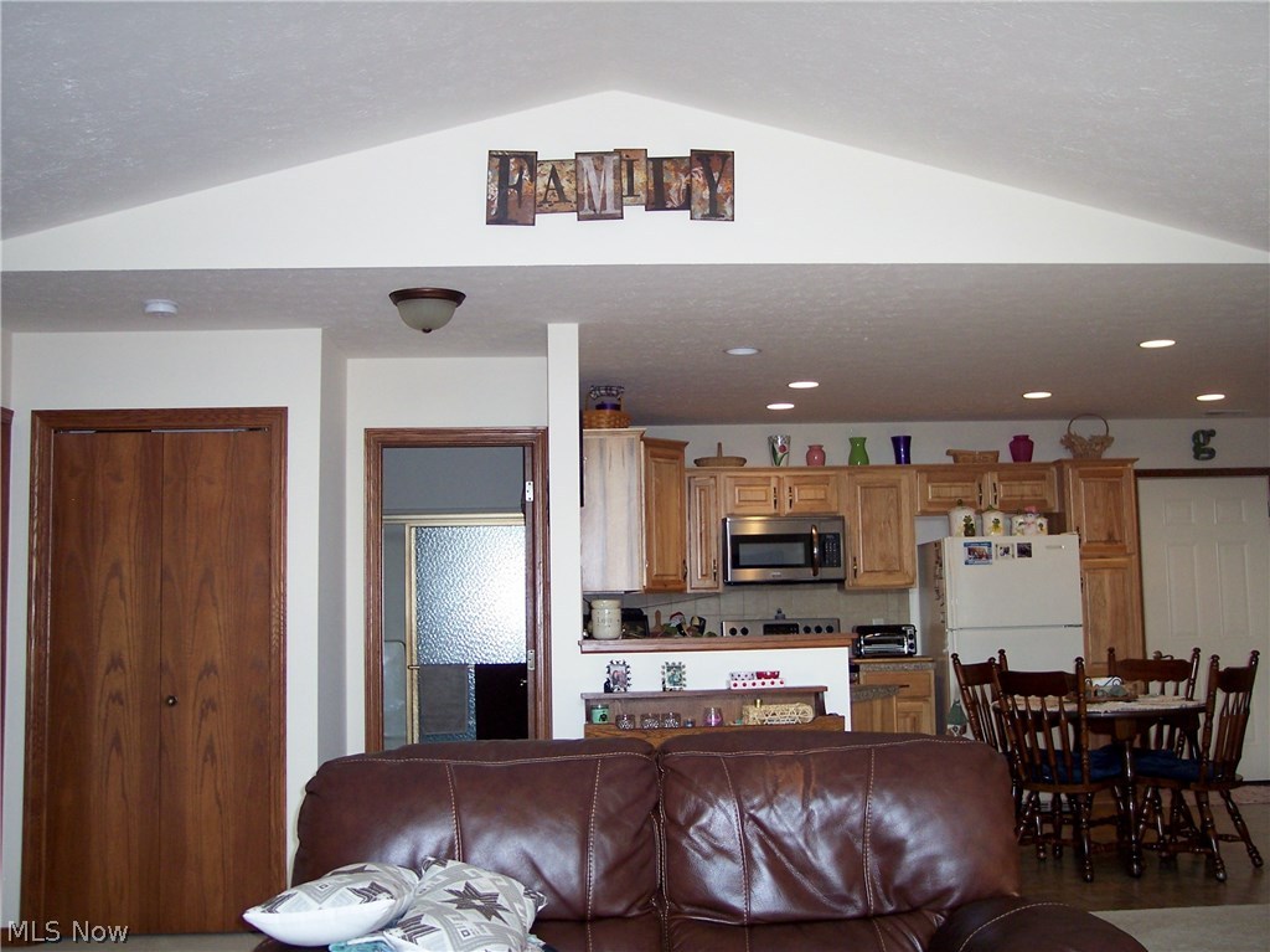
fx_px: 1430
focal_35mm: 39
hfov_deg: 47.9
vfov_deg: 36.8
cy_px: 476
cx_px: 635
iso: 140
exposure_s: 1/60
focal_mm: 8
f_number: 2.8
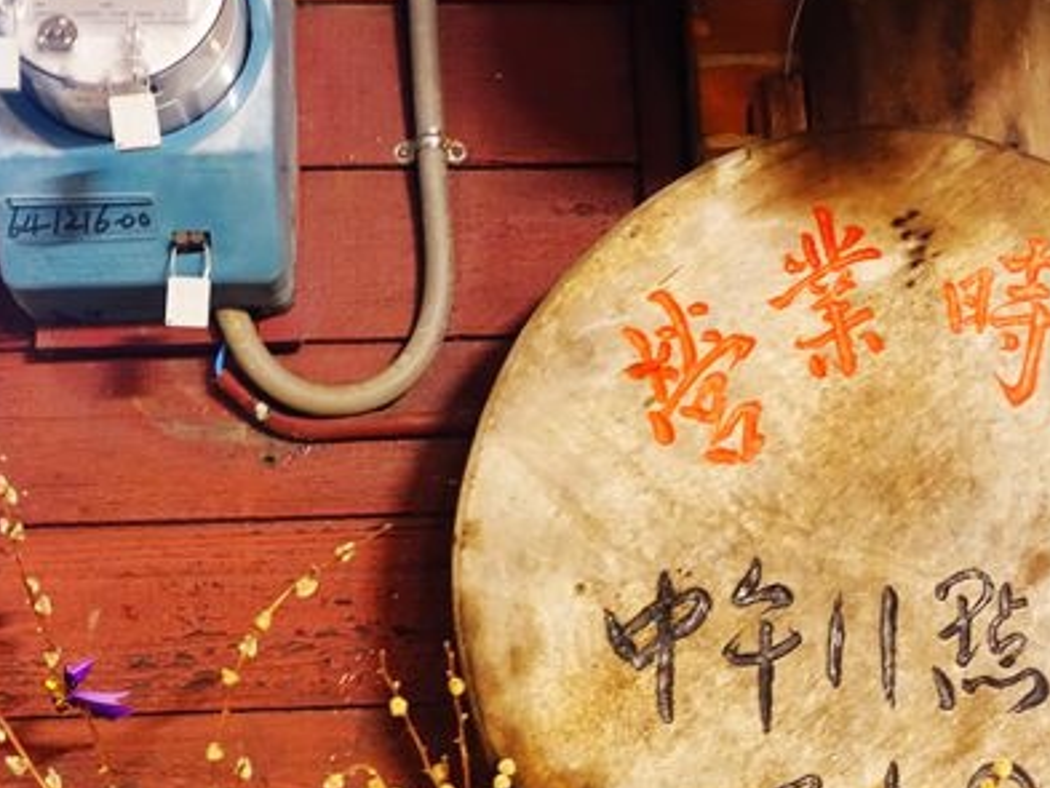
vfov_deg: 23.5
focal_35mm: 62
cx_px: 647
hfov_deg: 31.1
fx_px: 1881
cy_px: 541
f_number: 2.8
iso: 1600
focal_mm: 14.3
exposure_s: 1/5
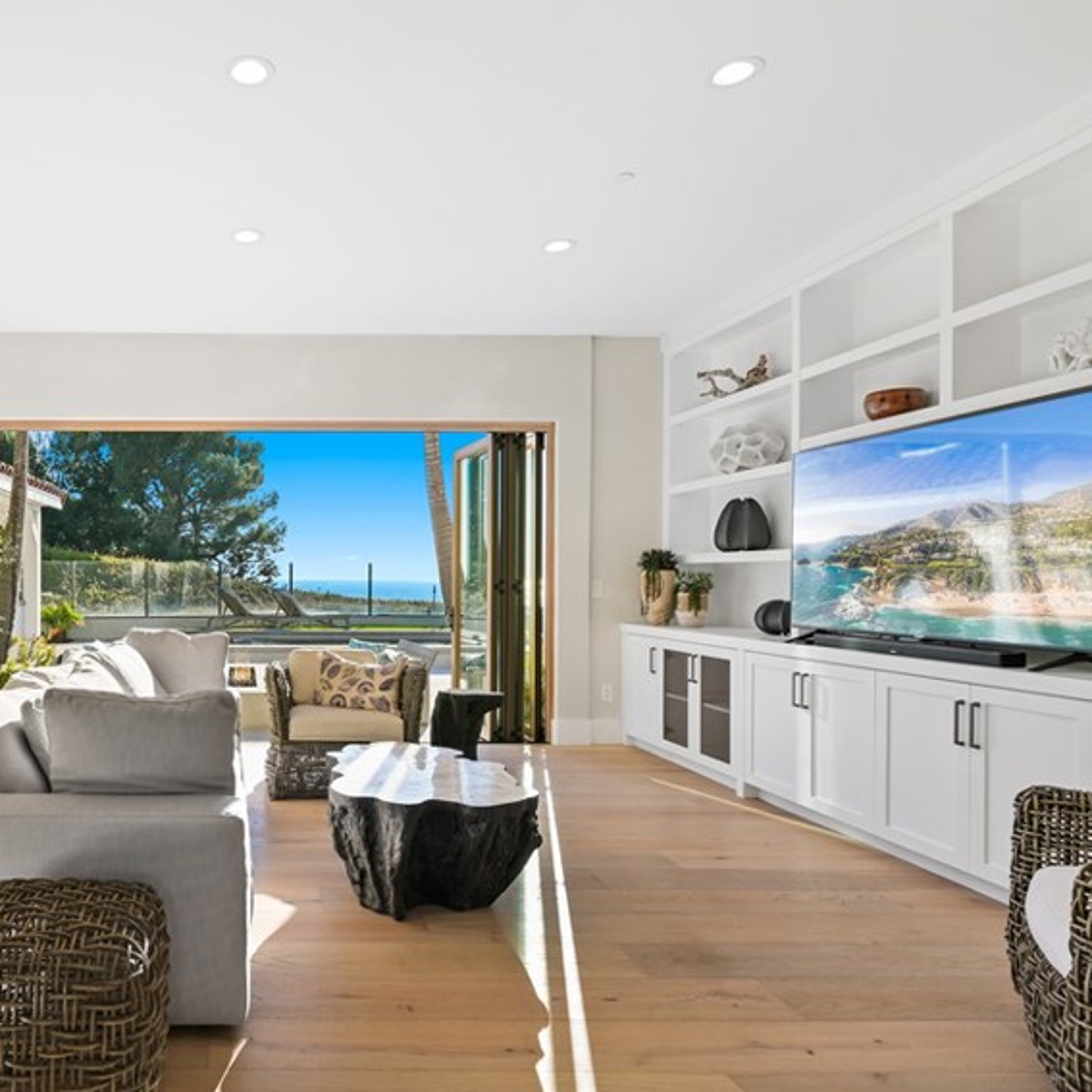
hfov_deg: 62.3
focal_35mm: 23
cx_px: 239
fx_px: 821
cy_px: 585
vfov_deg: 67.2
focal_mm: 15
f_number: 8
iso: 140
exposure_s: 1/25
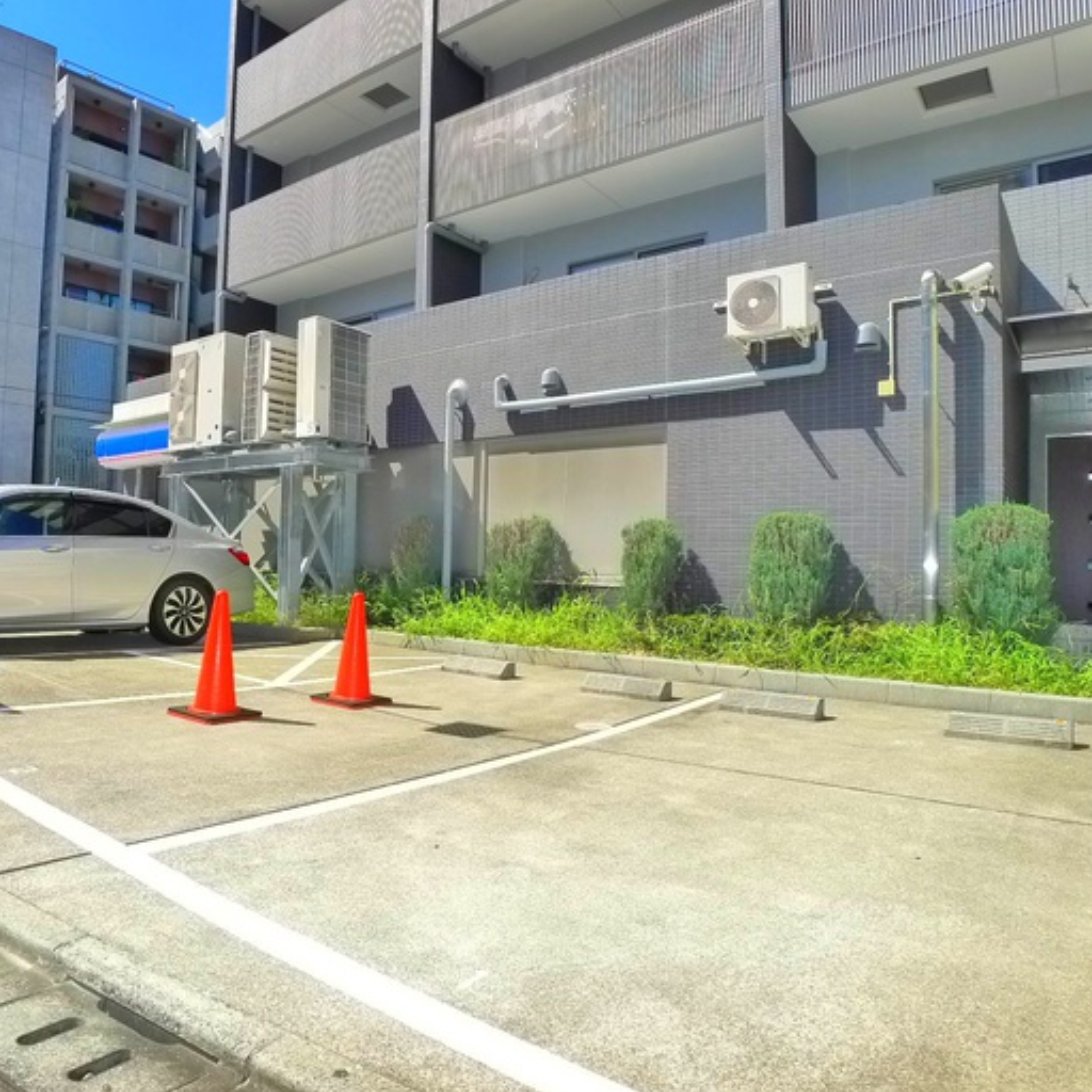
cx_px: 433
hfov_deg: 55.2
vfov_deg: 55.6
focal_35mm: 29
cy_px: 545
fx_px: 1035
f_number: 4
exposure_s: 1/640
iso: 400
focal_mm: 5.1
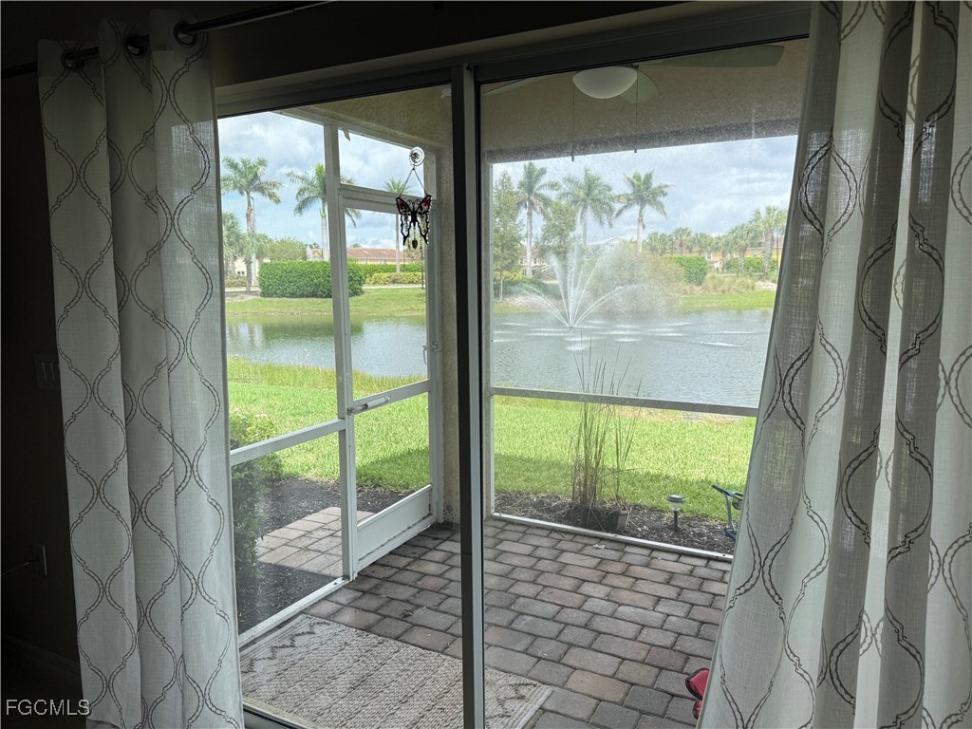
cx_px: 486
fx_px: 674
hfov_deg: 71.6
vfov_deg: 56.8
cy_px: 364
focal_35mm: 24
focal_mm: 6.76
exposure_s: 1/931
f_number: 1.78
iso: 80
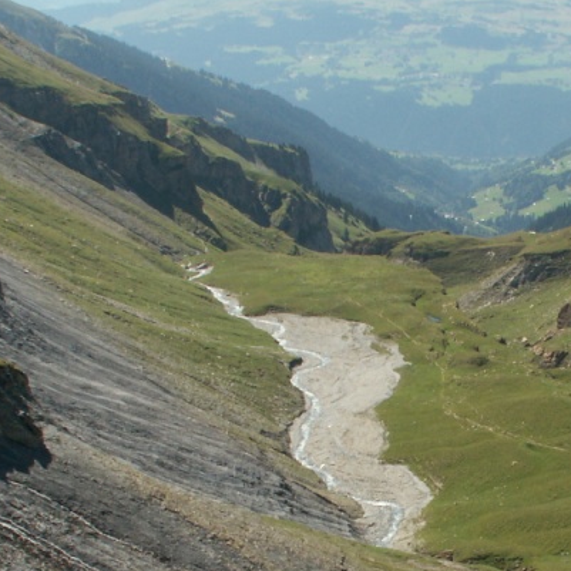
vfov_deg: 21.7
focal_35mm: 79
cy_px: 454
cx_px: 478
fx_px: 1474
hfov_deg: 21.6
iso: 50
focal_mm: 5.86
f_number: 6.3
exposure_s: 1/160
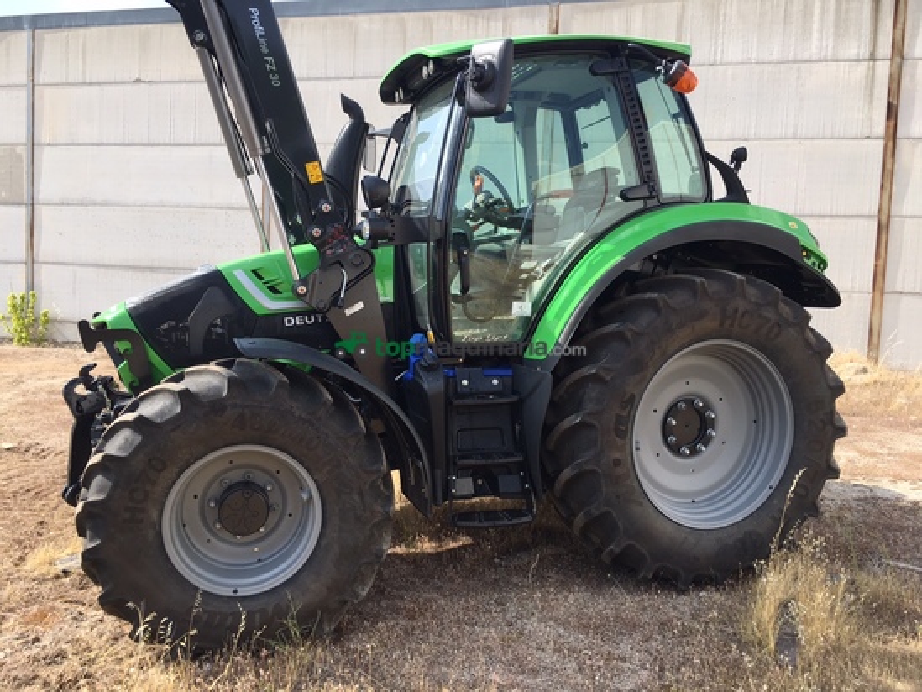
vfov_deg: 48.2
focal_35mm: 29
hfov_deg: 61.6
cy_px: 346
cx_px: 461
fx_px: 773
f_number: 2.2
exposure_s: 1/630
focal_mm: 4.15
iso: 25
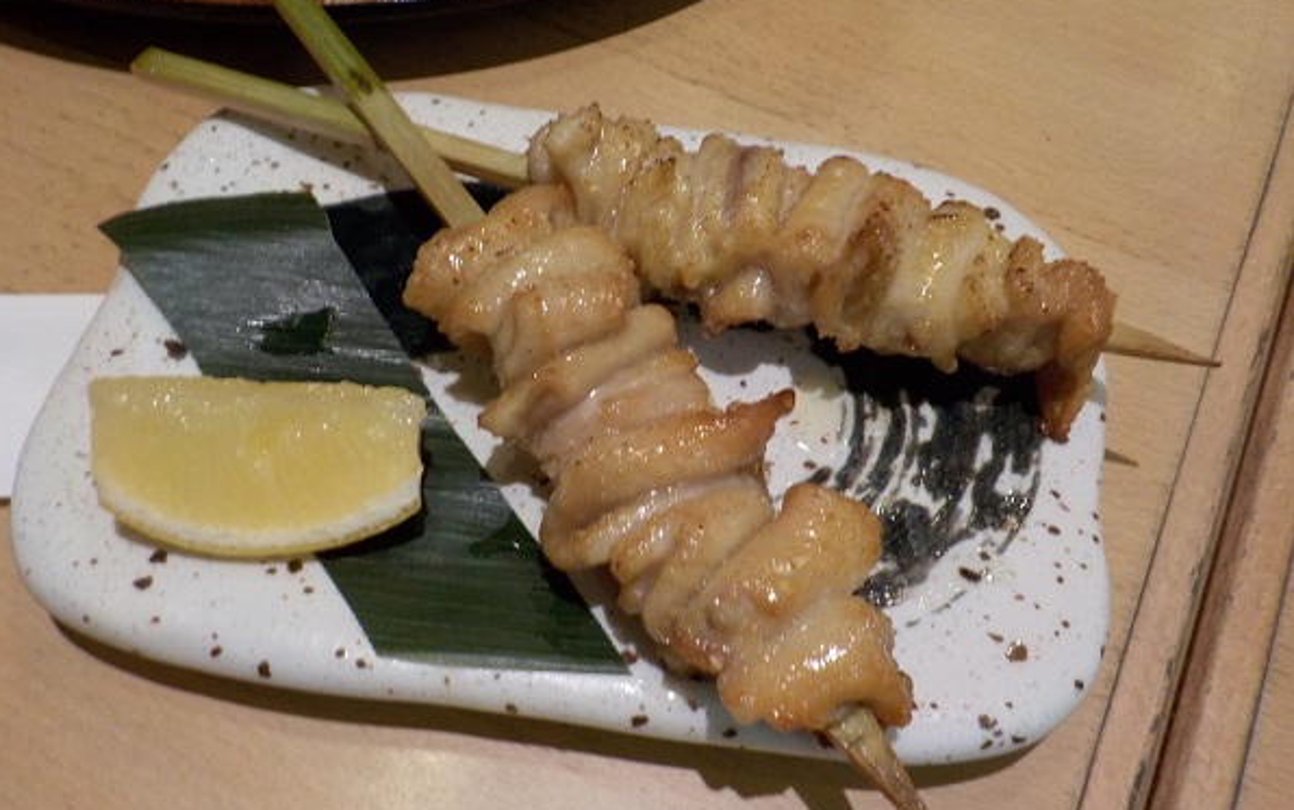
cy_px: 421
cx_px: 645
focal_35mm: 32
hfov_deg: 59.6
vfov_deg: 39.5
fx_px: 1129
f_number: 3.3
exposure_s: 1/30
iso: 220
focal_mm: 4.1
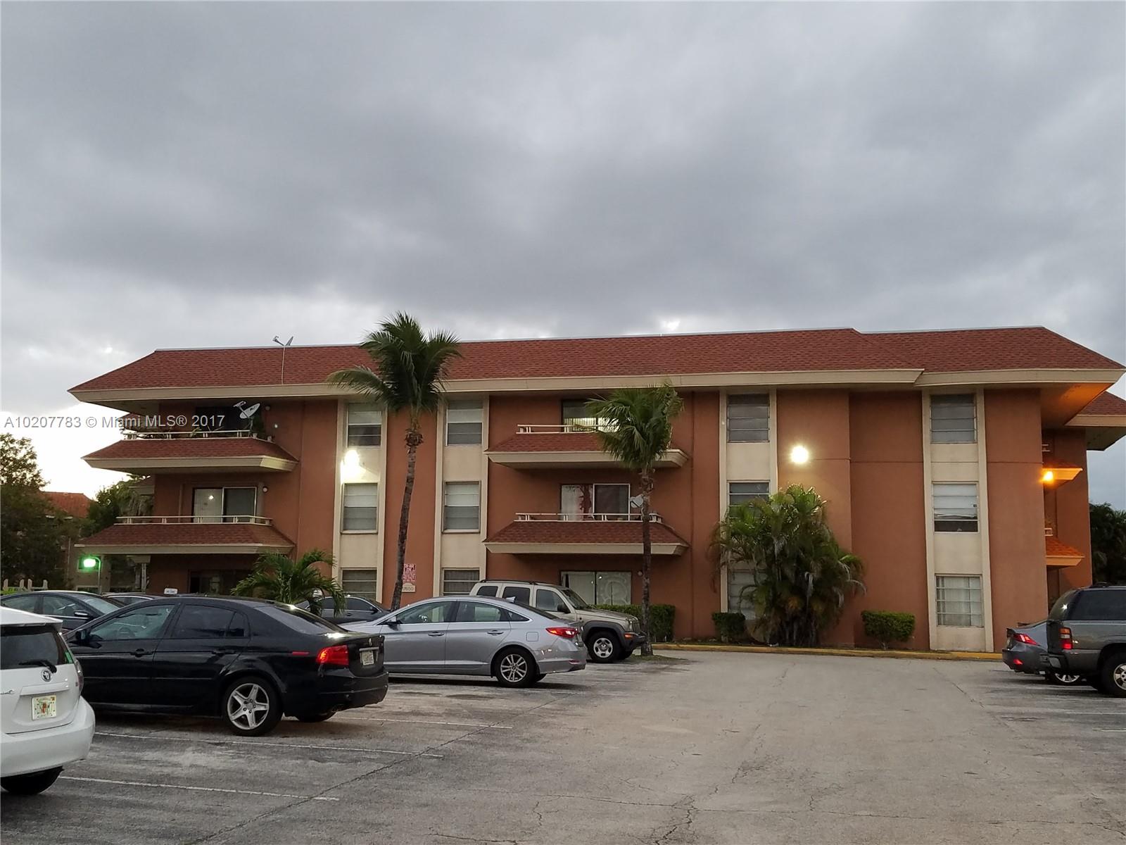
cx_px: 563
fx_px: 846
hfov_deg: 67.3
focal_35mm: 26
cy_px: 422
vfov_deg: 53.1
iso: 100
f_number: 1.7
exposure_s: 1/24
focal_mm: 4.2
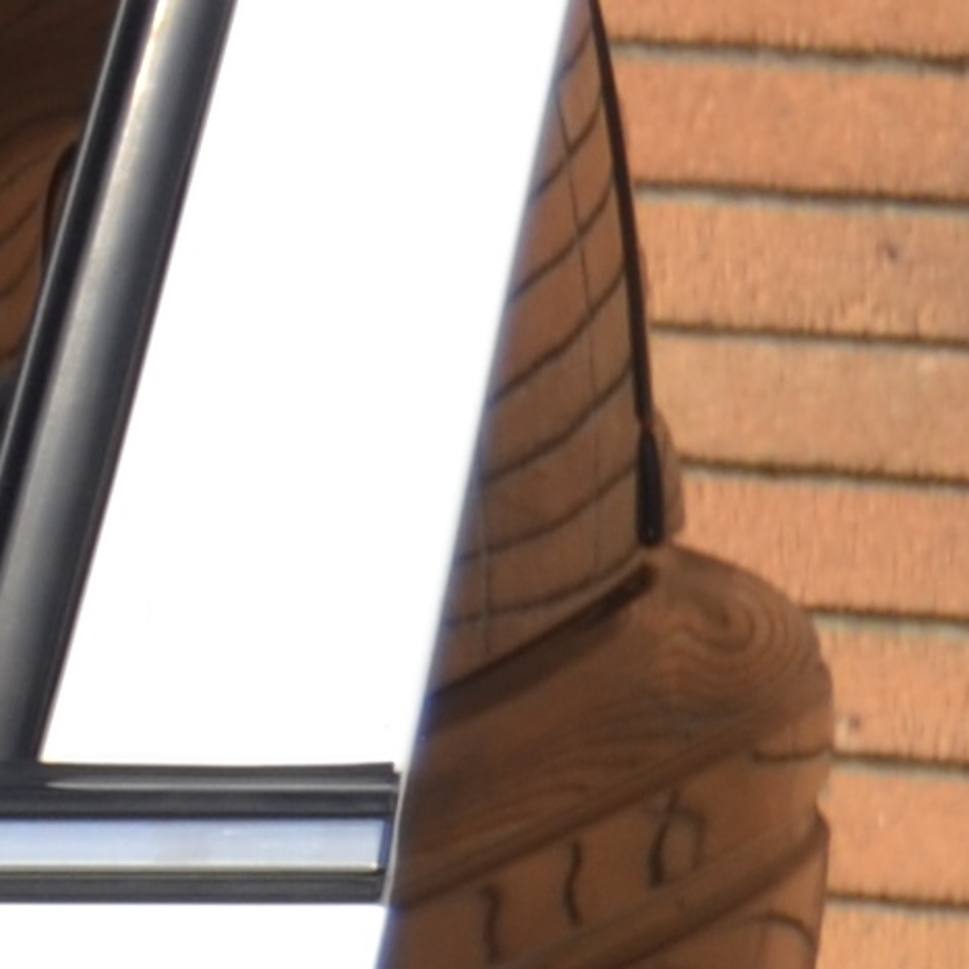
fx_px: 15898
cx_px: -3547
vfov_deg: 3.5
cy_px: 236
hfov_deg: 3.3
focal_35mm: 502
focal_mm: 40
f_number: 9
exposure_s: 1/200
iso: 100
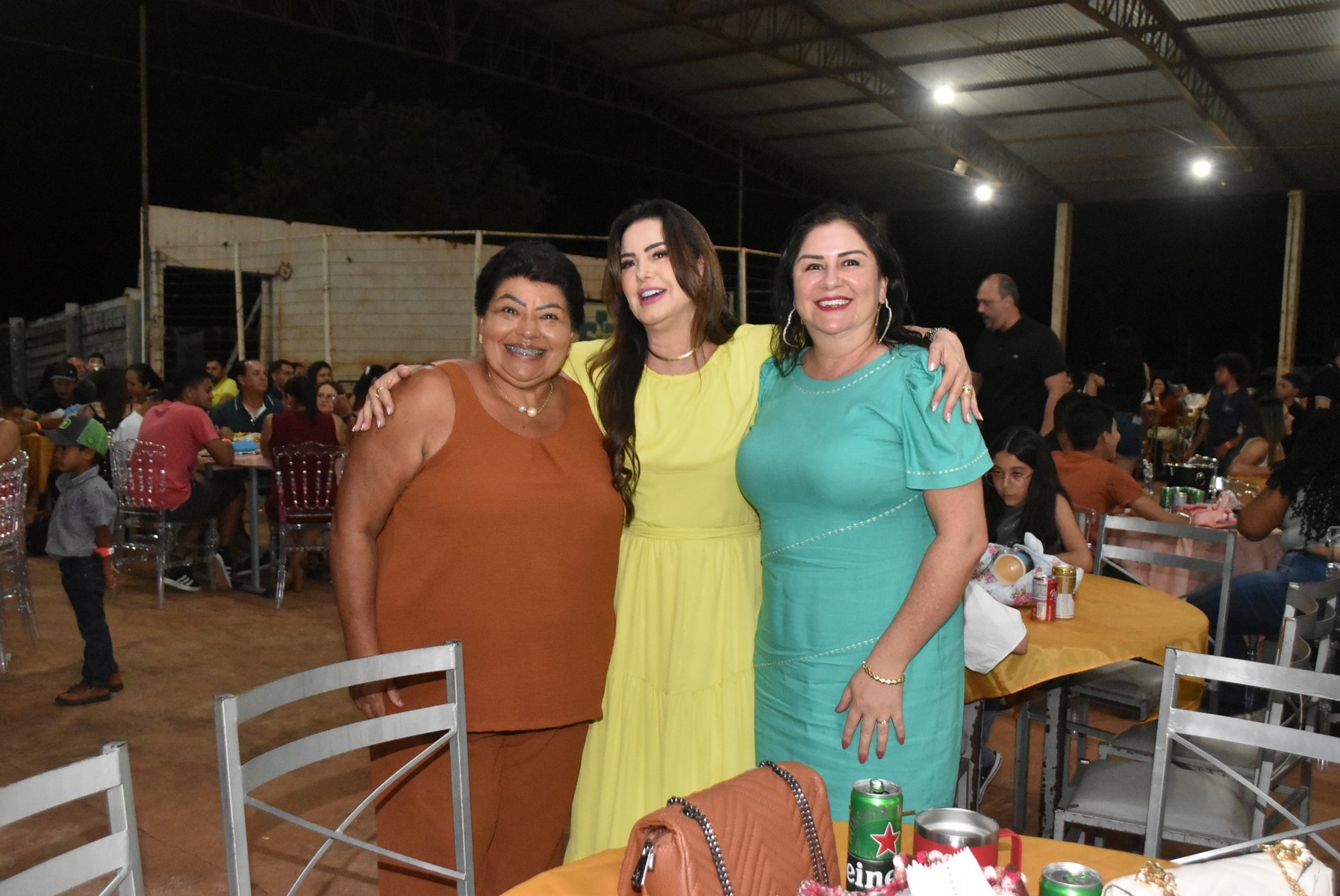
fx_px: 1229
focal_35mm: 33
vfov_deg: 40.0
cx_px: 670
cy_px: 448
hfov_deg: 57.2
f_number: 5
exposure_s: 1/80
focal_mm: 22
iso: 5000
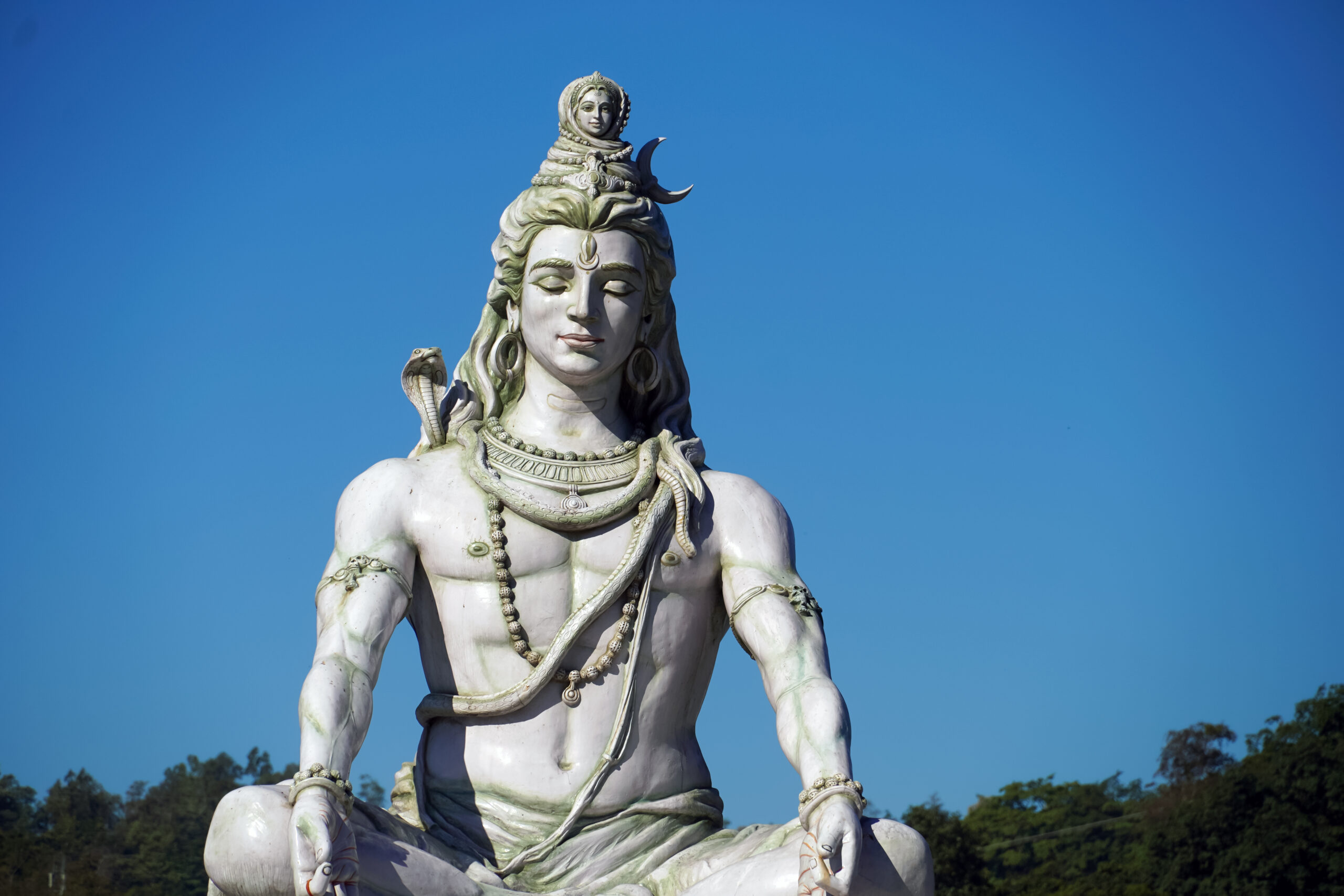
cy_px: 448
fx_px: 7560
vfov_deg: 6.8
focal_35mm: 202
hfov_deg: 10.2
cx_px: 672
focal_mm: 135
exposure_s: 1/1000
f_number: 6.3
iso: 100
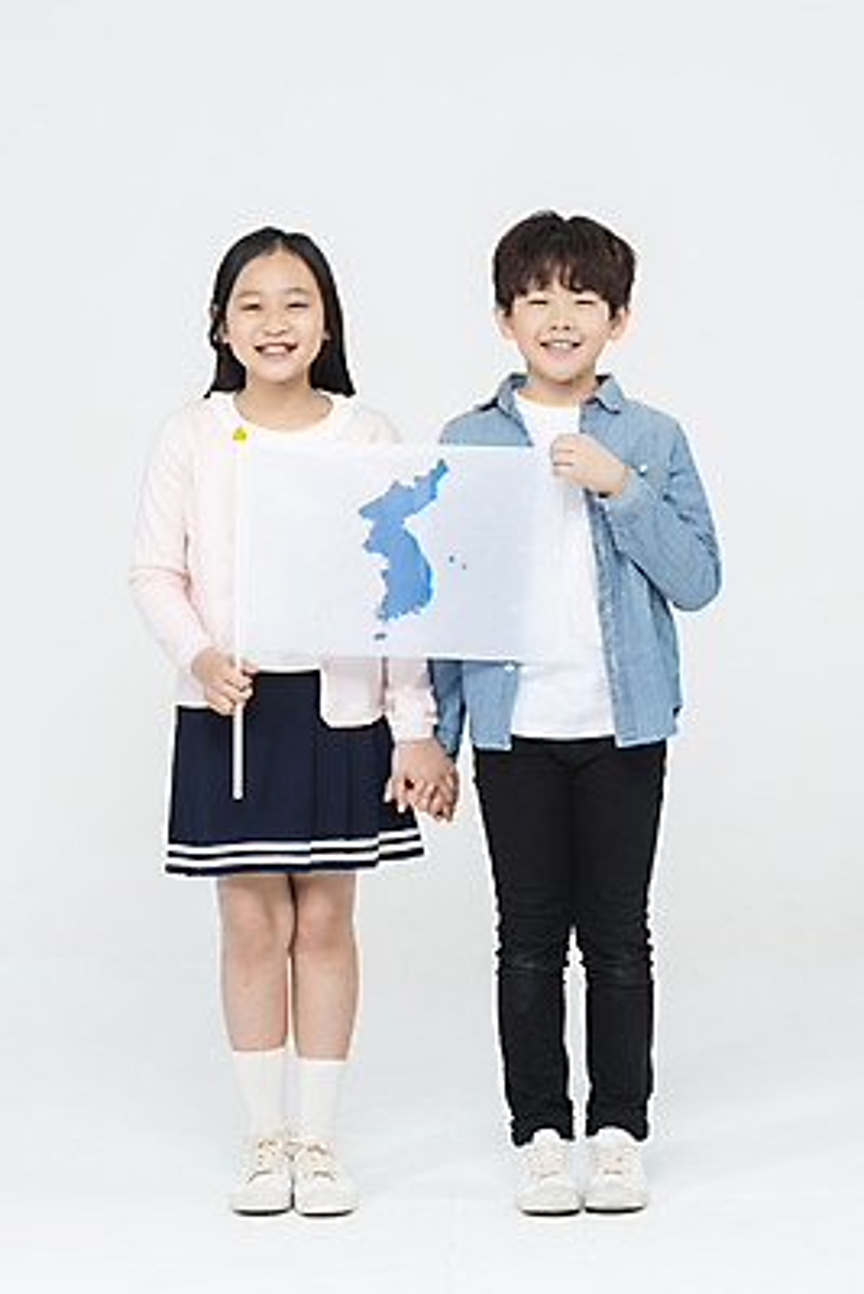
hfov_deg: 14.9
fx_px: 3309
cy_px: 647
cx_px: 432
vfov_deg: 22.1
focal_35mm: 92
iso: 100
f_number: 16
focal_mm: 92
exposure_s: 1/125
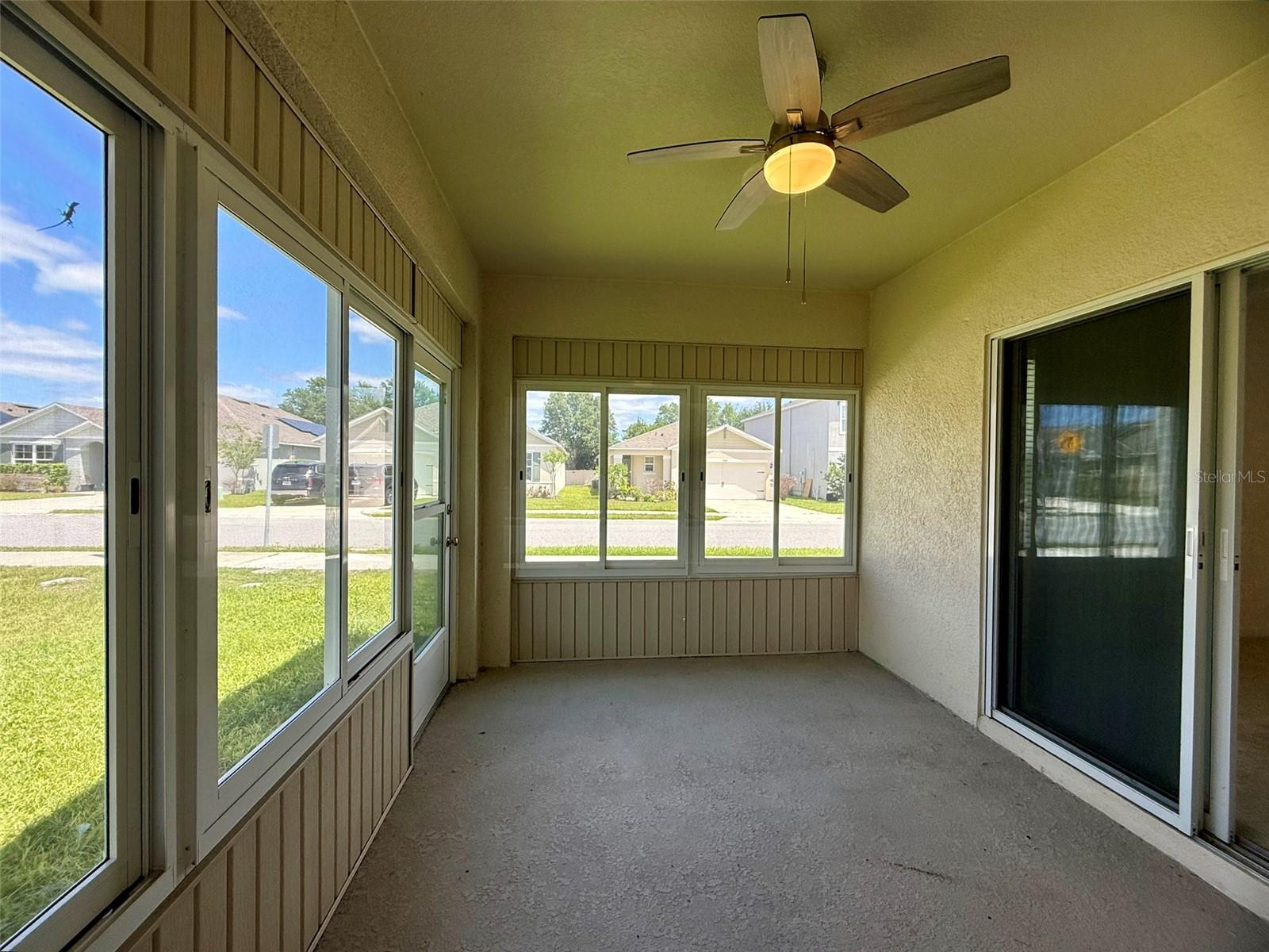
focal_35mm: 14
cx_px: 634
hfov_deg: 102.1
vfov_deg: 85.7
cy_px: 476
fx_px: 513
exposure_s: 1/564
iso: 64
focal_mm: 2.22
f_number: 2.2
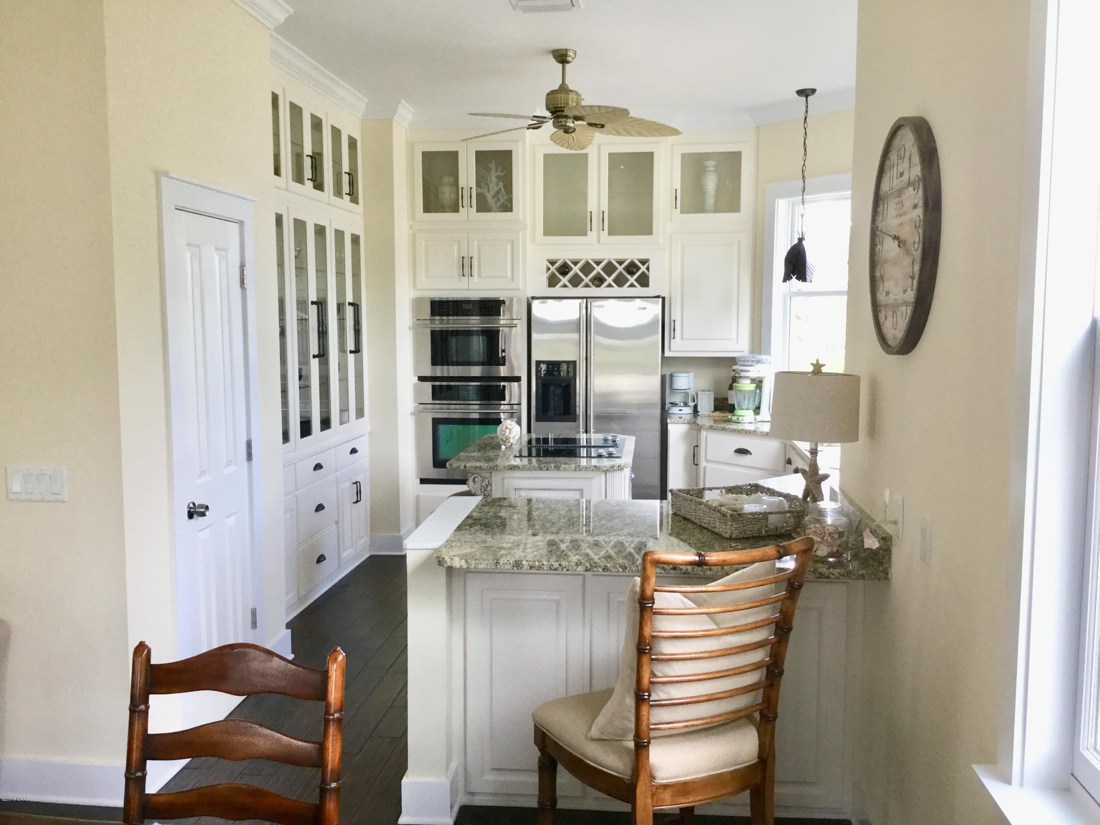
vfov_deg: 45.4
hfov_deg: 58.4
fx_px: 985
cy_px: 412
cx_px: 550
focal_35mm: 31
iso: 64
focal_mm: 3.3
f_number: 2.4
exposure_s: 1/30
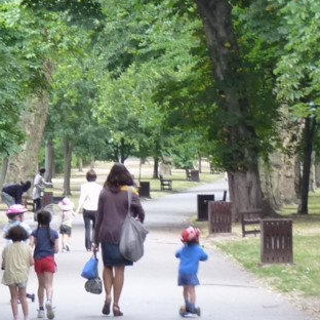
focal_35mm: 315
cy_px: 74
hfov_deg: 5.6
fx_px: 3294
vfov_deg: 5.6
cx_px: 91
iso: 160
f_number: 3.4
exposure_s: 1/40
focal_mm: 15.5
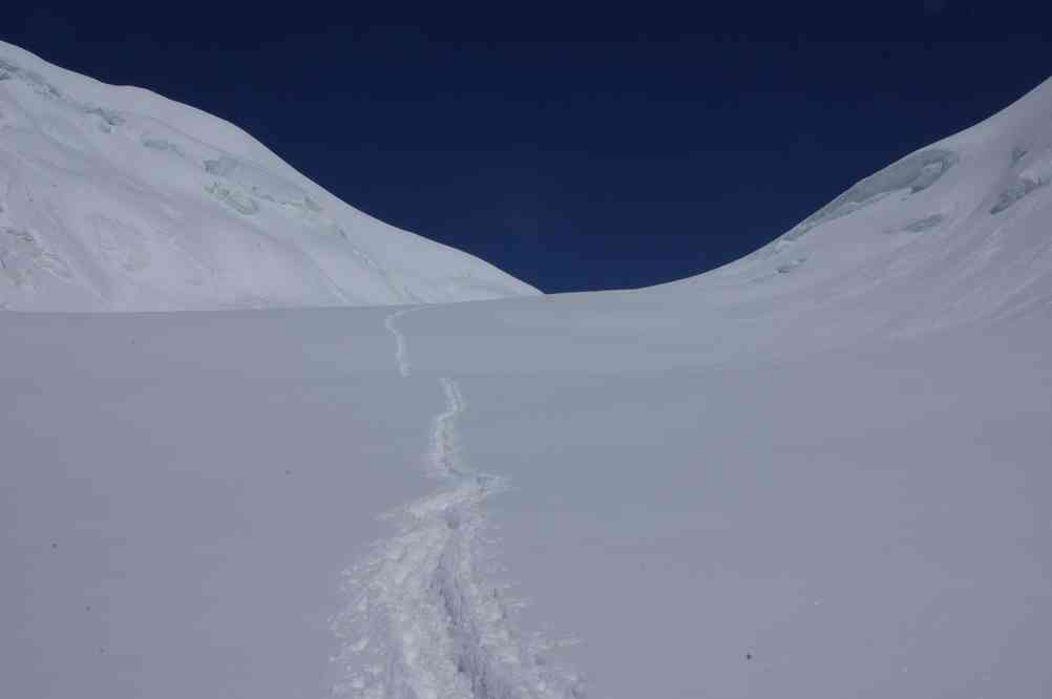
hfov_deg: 48.1
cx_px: 526
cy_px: 350
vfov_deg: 33.1
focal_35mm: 40
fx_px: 1178
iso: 100
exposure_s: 1/180
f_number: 27
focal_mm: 26.9
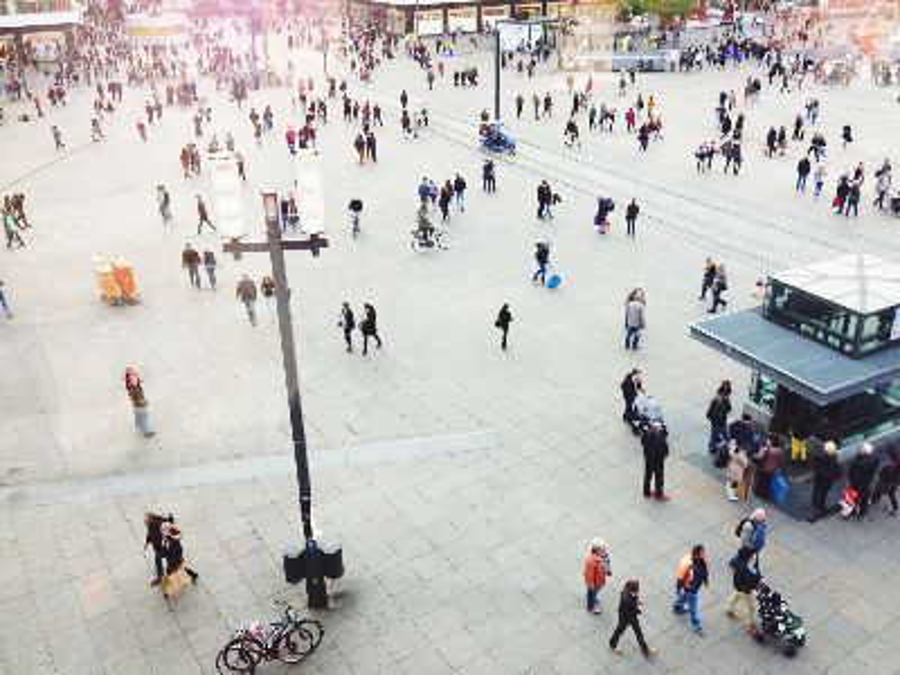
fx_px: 858
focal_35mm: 33
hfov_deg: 55.4
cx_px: 450
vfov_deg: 42.9
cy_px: 338
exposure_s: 1/60
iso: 64
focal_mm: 4.12
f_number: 2.4
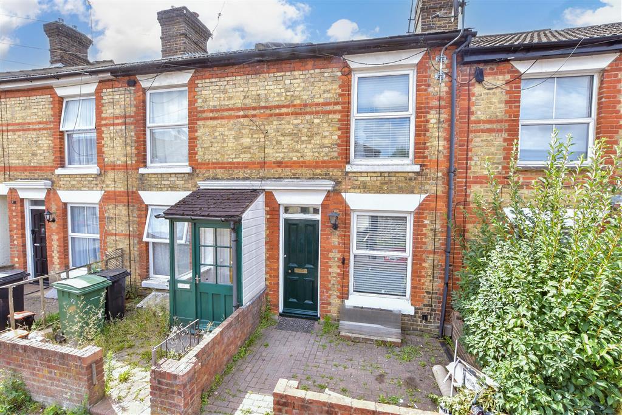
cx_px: 311
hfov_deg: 100.4
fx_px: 259
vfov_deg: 77.3
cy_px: 208
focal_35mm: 15
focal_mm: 10
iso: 320
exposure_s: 1/60
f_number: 10
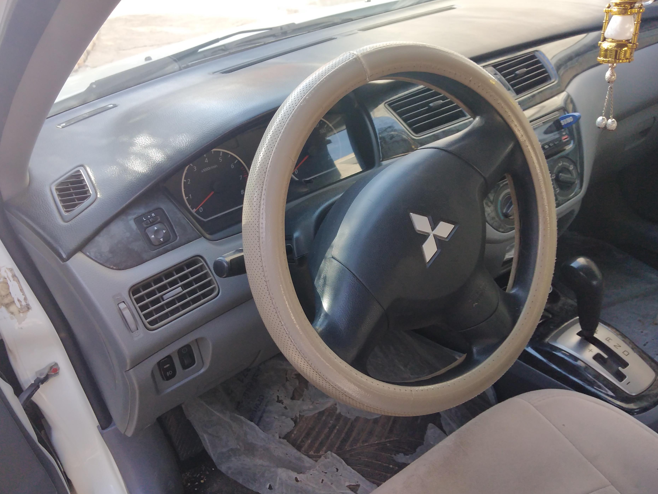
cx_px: 311
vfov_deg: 48.2
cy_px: 257
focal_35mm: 29
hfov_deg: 61.6
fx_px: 551
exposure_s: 1/106
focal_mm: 3.6
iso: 100
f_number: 1.8
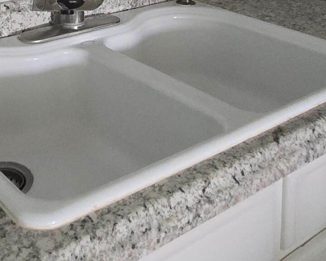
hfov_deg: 34.4
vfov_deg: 23.5
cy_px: -120
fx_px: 512
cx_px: 70
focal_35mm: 53
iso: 640
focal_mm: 2.2
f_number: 2.2
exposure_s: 1/60
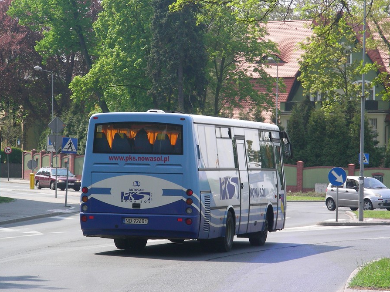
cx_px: 195
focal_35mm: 173
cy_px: 146
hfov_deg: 11.4
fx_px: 1949
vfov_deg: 8.6
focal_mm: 28.7
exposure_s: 1/319
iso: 50
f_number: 4
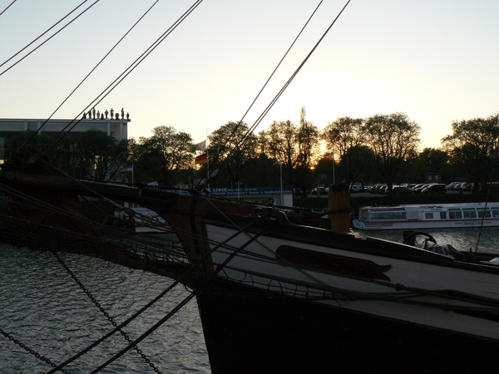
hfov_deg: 51.4
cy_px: 187
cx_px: 250
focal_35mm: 36
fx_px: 519
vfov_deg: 39.7
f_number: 5.6
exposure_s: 1/200
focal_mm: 6
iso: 200
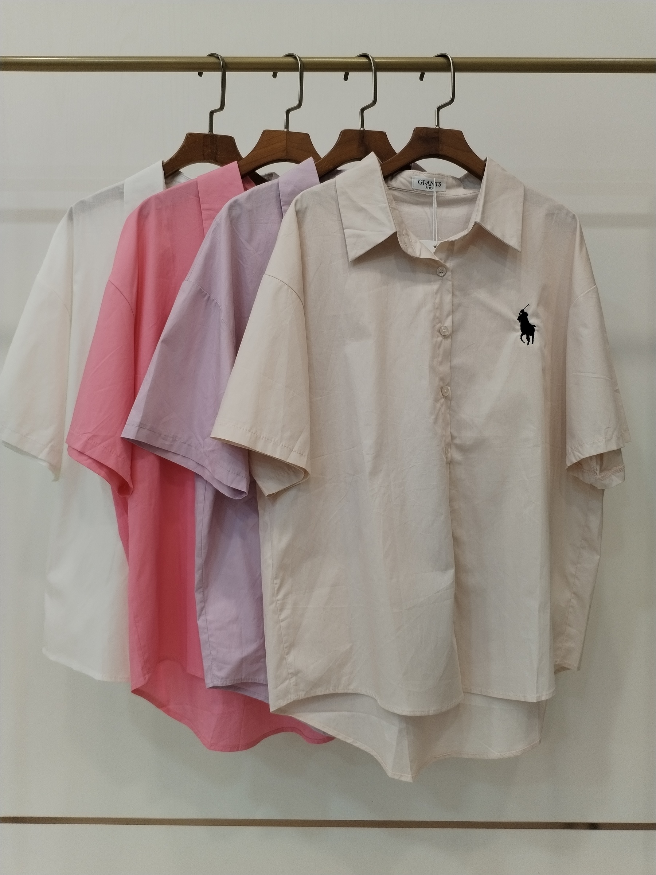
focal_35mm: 29
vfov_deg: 61.7
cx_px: 328
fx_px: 733
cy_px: 438
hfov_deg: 48.2
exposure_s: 1/50
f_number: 1.8
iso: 182
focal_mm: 4.75
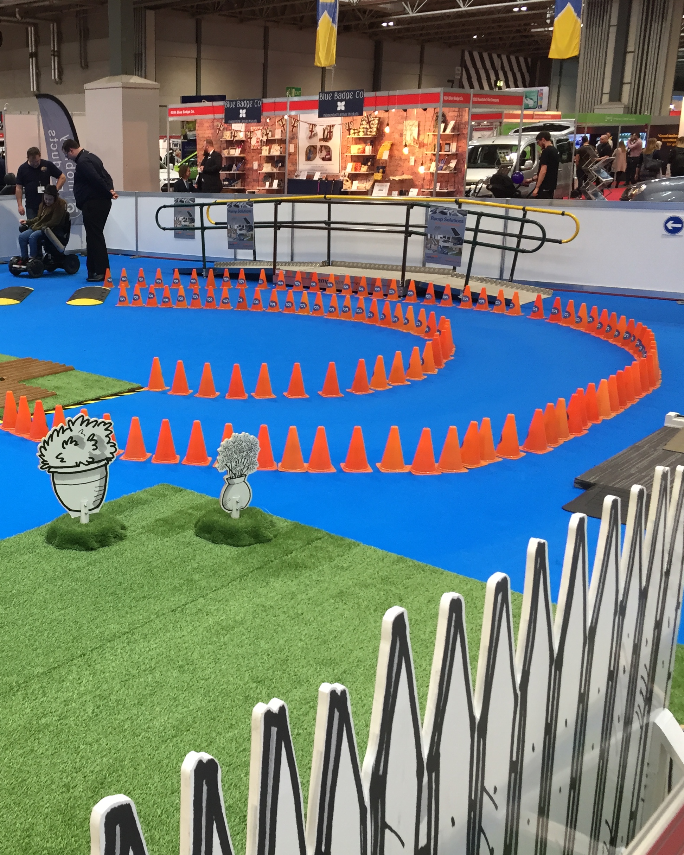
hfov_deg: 37.8
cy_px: 430
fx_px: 962
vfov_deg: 47.9
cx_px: 138
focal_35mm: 38
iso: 80
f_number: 2.2
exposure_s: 1/33
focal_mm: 4.15
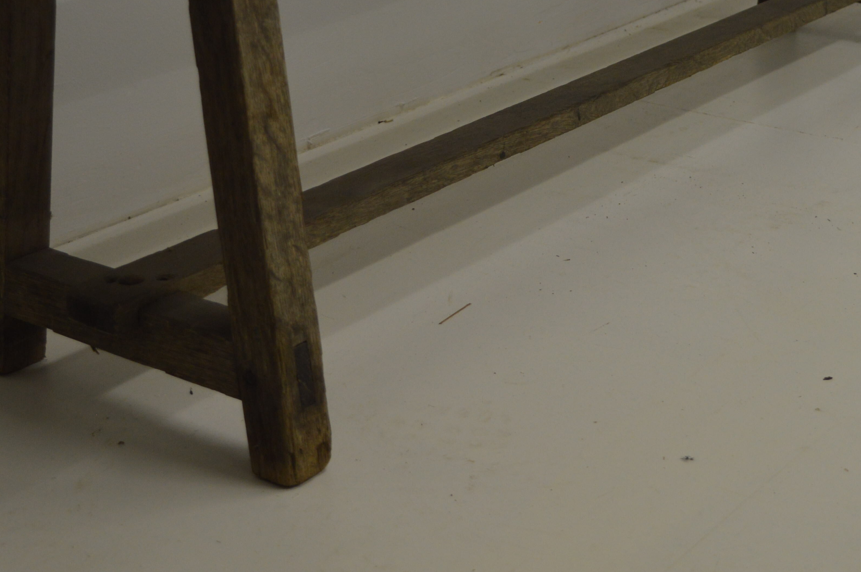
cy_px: 42
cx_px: 543
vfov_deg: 17.4
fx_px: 1839
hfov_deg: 26.3
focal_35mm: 77
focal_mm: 27
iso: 400
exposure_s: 1/60
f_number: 4
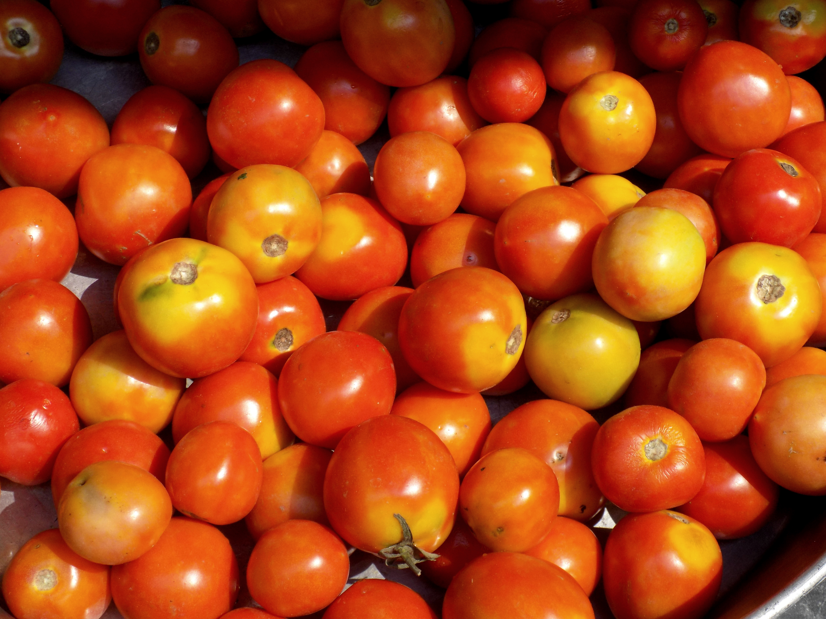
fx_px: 1670
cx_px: 413
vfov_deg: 21.0
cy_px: 310
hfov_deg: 27.8
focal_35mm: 70
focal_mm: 12.5
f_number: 4.2
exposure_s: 1/320
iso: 80
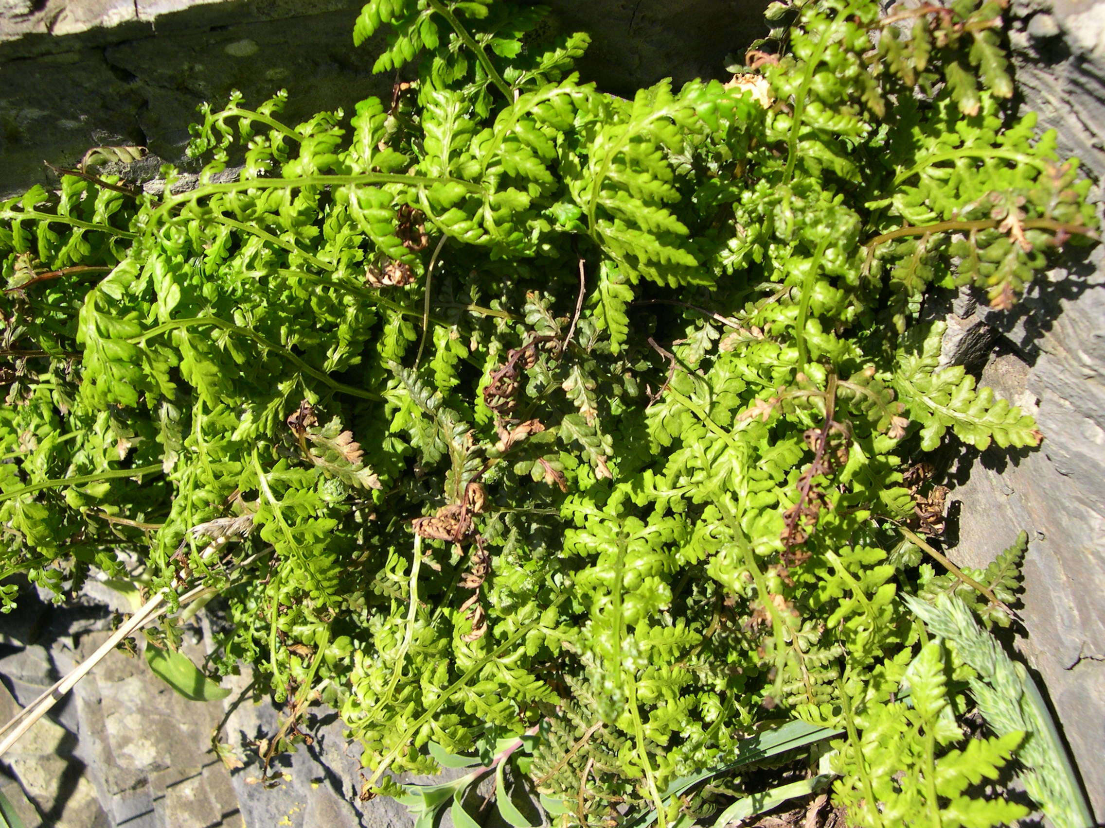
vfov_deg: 37.7
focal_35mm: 38
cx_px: 552
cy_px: 414
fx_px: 1213
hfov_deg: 49.0
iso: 100
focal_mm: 8
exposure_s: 1/86
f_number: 7.6
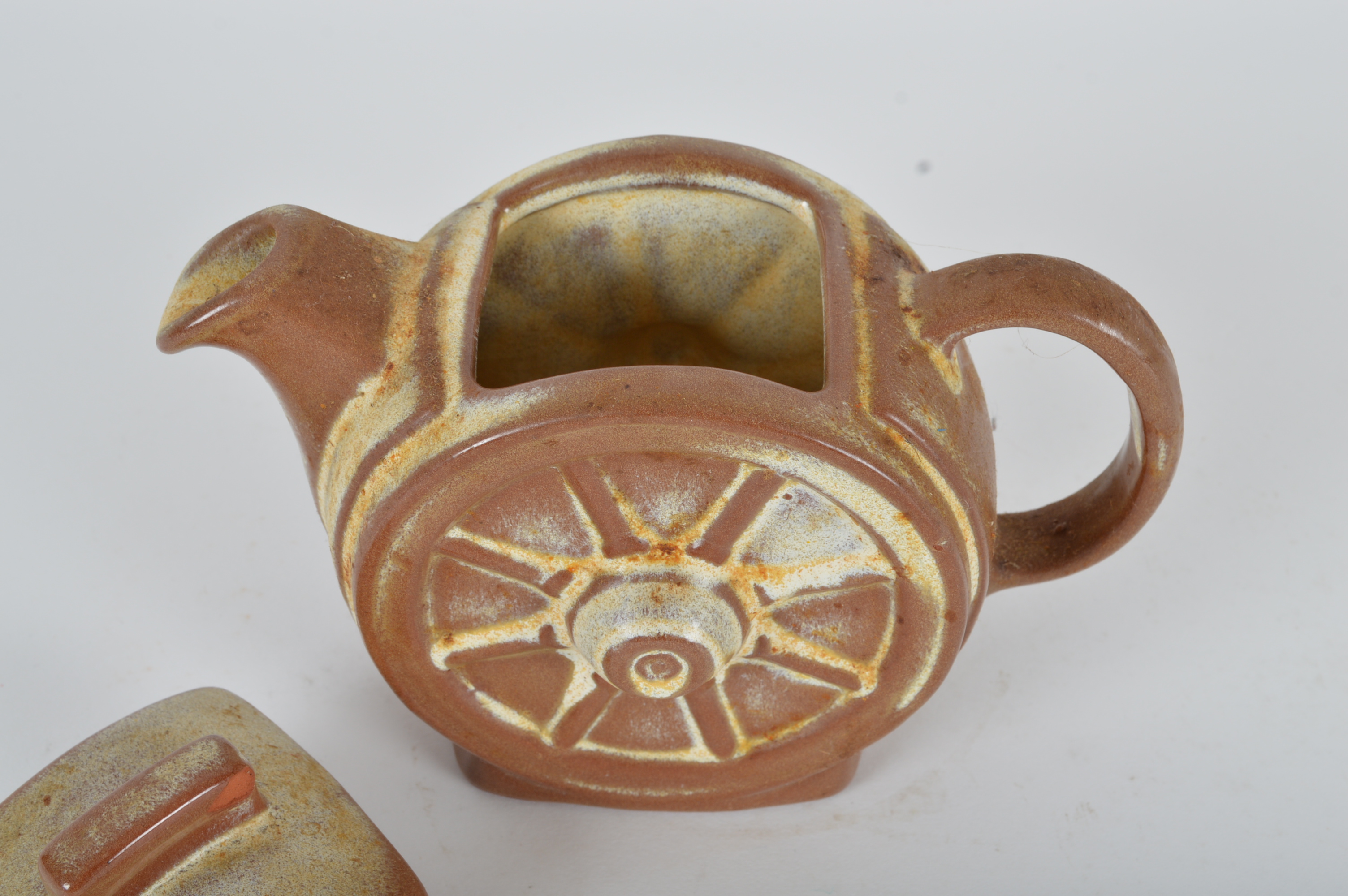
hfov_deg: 38.9
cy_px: 448
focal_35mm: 51
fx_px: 1908
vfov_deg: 26.4
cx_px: 674
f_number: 11
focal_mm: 34
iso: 100
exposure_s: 1/200
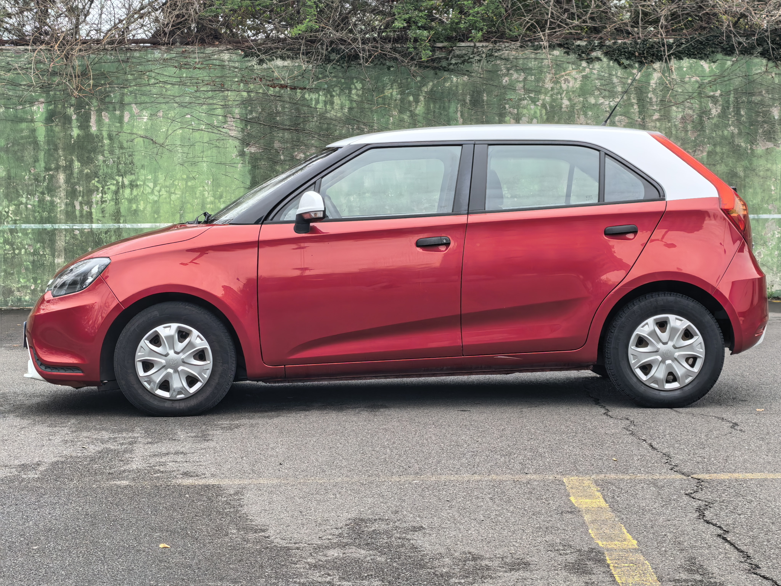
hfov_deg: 26.7
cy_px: 293
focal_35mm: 73
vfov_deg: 20.2
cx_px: 390
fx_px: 1647
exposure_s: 1/883
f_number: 2
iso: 100
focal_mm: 6.98
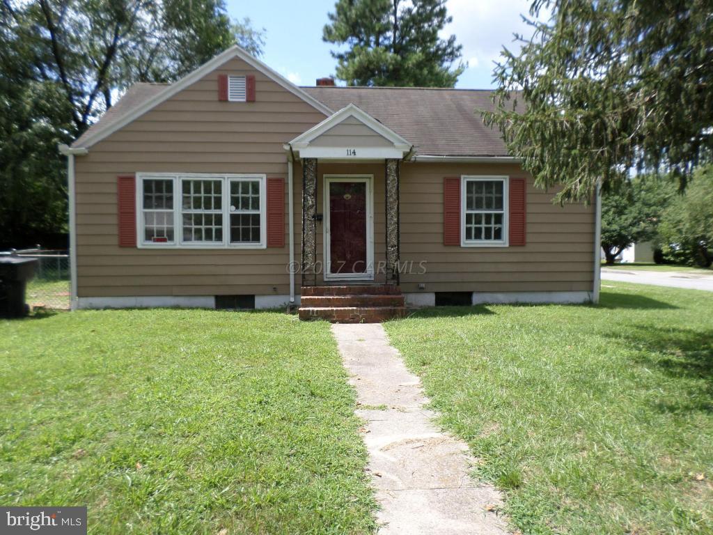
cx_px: 356
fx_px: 515
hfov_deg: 69.4
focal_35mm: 25
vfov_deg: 54.9
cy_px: 268
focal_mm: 4.5
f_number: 2.5
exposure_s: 1/750
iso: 80
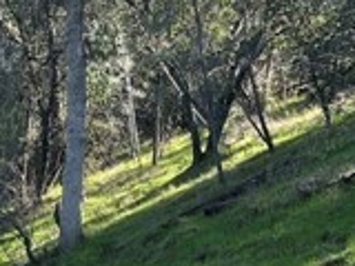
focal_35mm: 96
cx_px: -151
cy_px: 528
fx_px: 985
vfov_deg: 13.3
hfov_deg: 18.5
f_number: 1.78
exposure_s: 1/549
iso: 80
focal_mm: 6.86
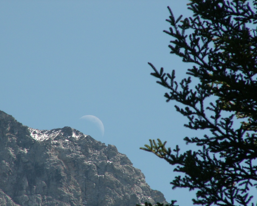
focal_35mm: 439
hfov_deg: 4.4
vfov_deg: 3.5
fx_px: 3339
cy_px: 103
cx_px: 121
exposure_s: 1/125
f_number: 7.1
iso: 50
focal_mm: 69.45
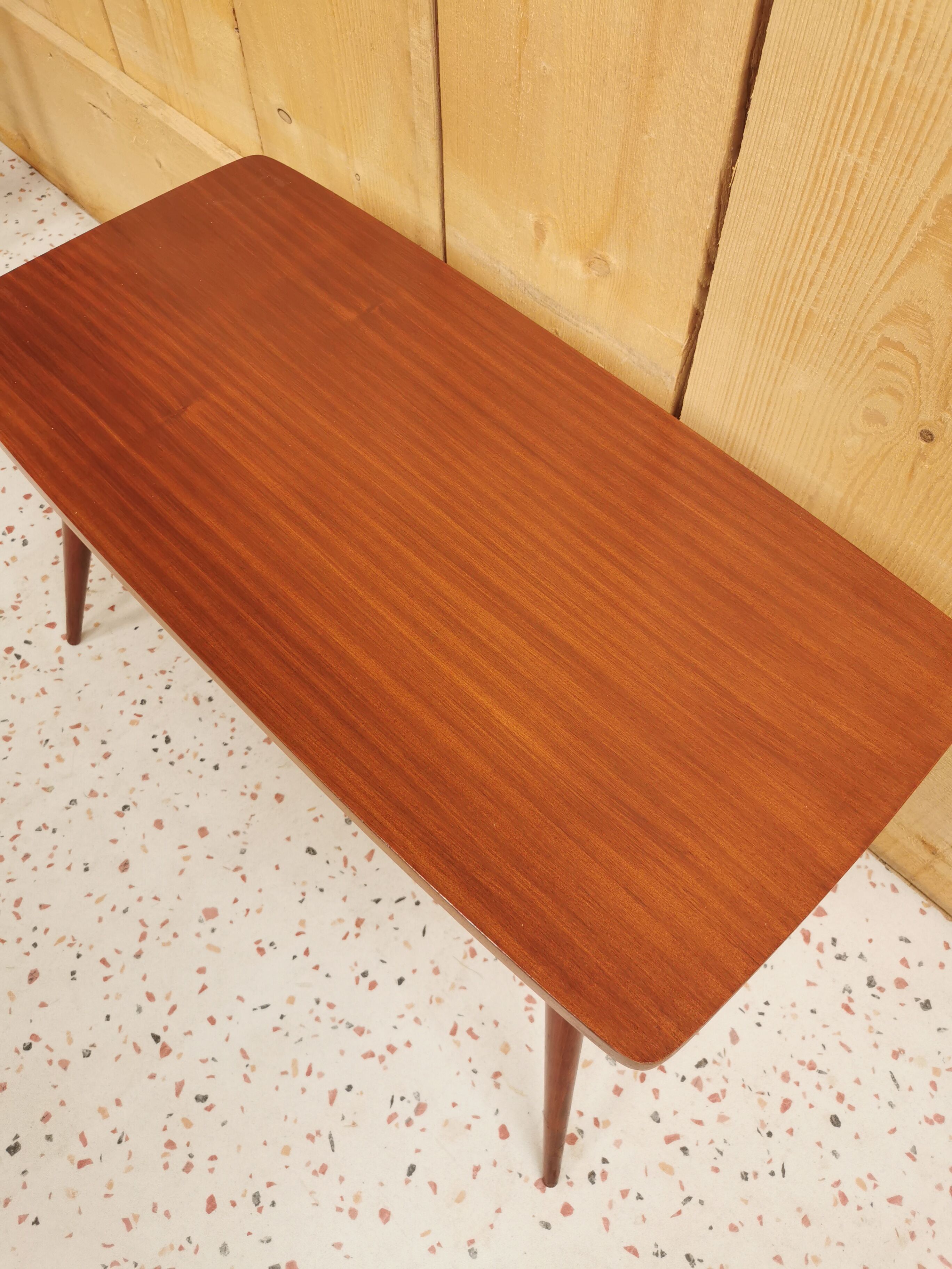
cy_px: 634
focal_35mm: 27
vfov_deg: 65.3
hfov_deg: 51.4
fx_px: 990
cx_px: 476
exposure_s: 1/100
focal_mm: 5.58
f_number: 1.8
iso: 80
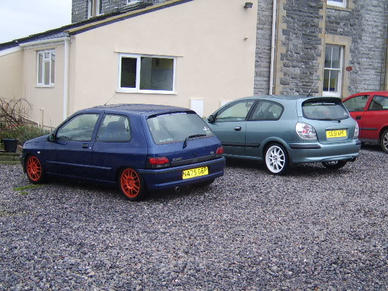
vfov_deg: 31.5
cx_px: 194
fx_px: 516
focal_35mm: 46
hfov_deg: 41.2
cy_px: 146
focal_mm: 11.93
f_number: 3.5
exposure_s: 1/60
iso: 141
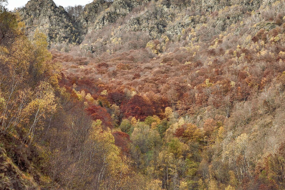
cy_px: 76
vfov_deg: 13.2
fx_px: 823
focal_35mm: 104
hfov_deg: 19.6
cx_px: 161
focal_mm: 44
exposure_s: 1/40
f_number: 9
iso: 200
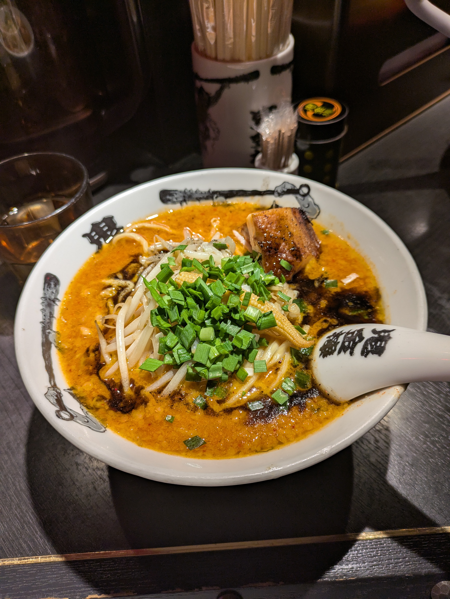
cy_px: 300
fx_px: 433
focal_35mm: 25
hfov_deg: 54.9
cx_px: 225
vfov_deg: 69.4
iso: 50
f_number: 1.89
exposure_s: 1/100
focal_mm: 5.43
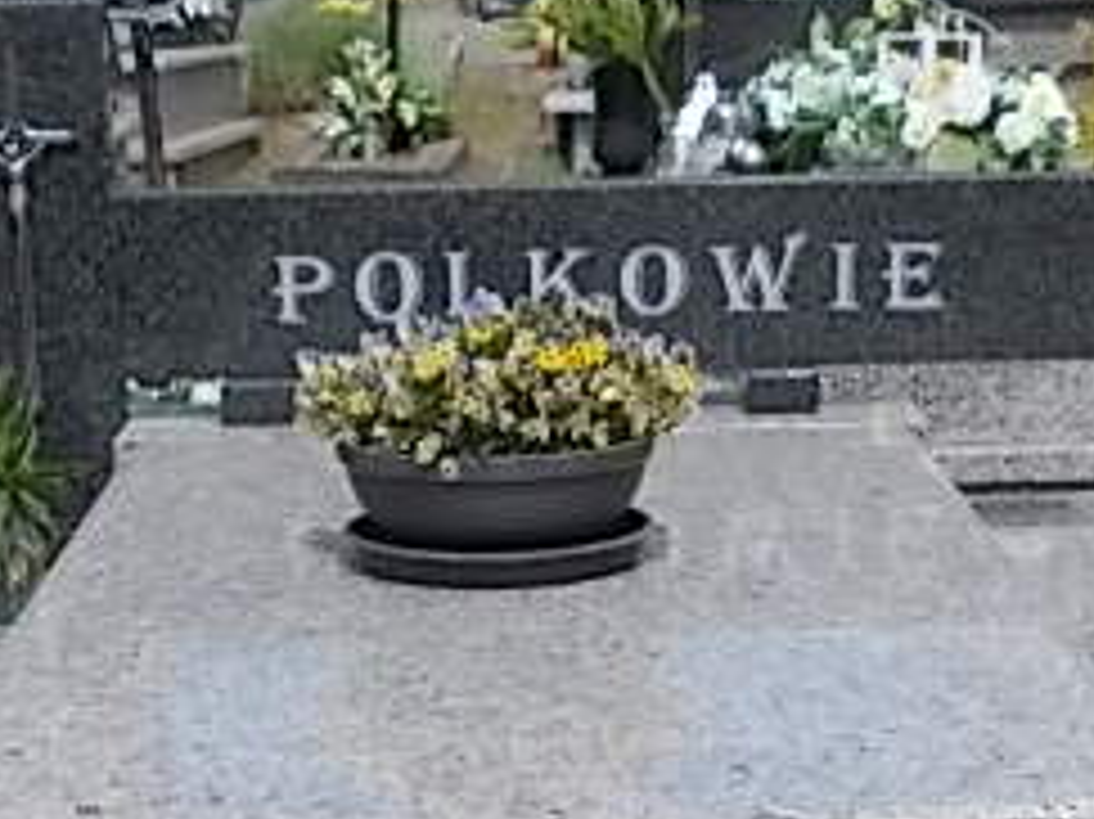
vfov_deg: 14.5
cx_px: 536
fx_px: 3159
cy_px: 868
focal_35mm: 100
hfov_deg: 19.6
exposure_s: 1/250
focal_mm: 5.3
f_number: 6.2
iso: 80
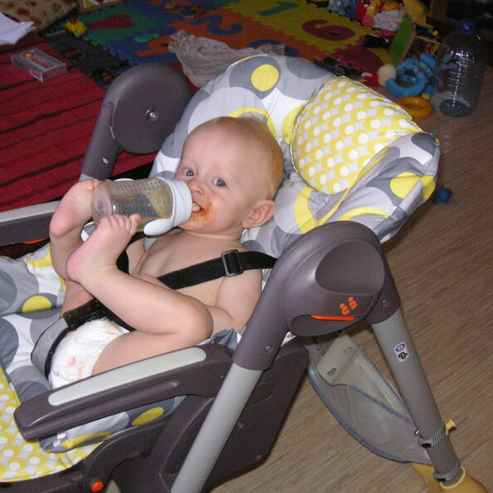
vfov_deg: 34.7
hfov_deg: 34.5
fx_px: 790
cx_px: 192
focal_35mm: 49
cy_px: 249
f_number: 3
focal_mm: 6.9
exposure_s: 1/45
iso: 160
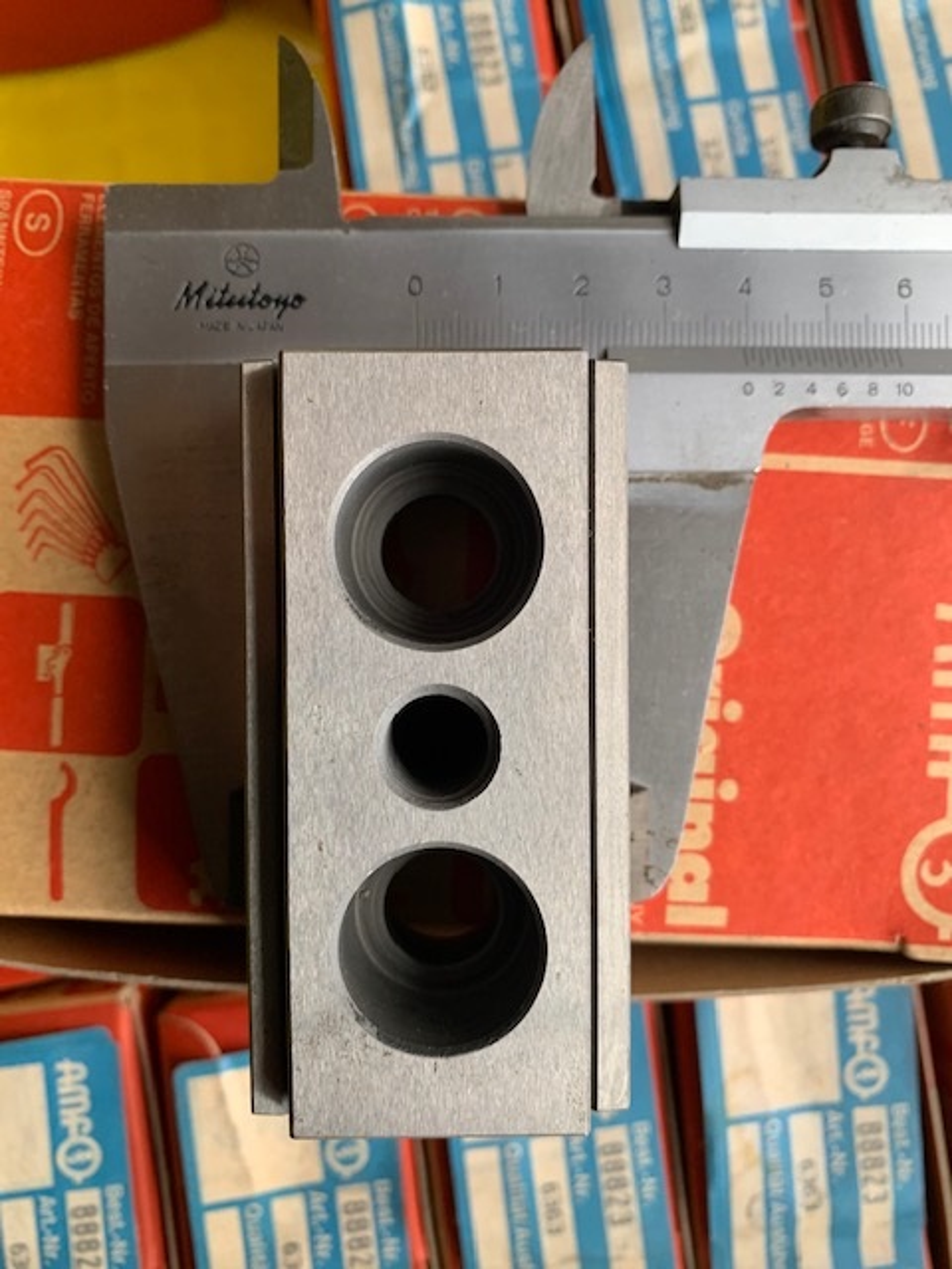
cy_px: 634
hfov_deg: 53.1
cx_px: 476
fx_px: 953
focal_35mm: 26
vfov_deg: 67.3
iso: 100
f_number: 1.8
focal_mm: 4.25
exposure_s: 1/66
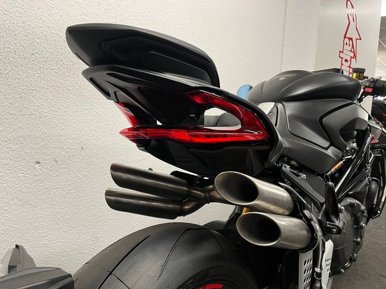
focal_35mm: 26
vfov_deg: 53.1
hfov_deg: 67.3
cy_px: 144
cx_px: 193
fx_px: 290
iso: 100
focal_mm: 5.1
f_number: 1.6
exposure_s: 1/50
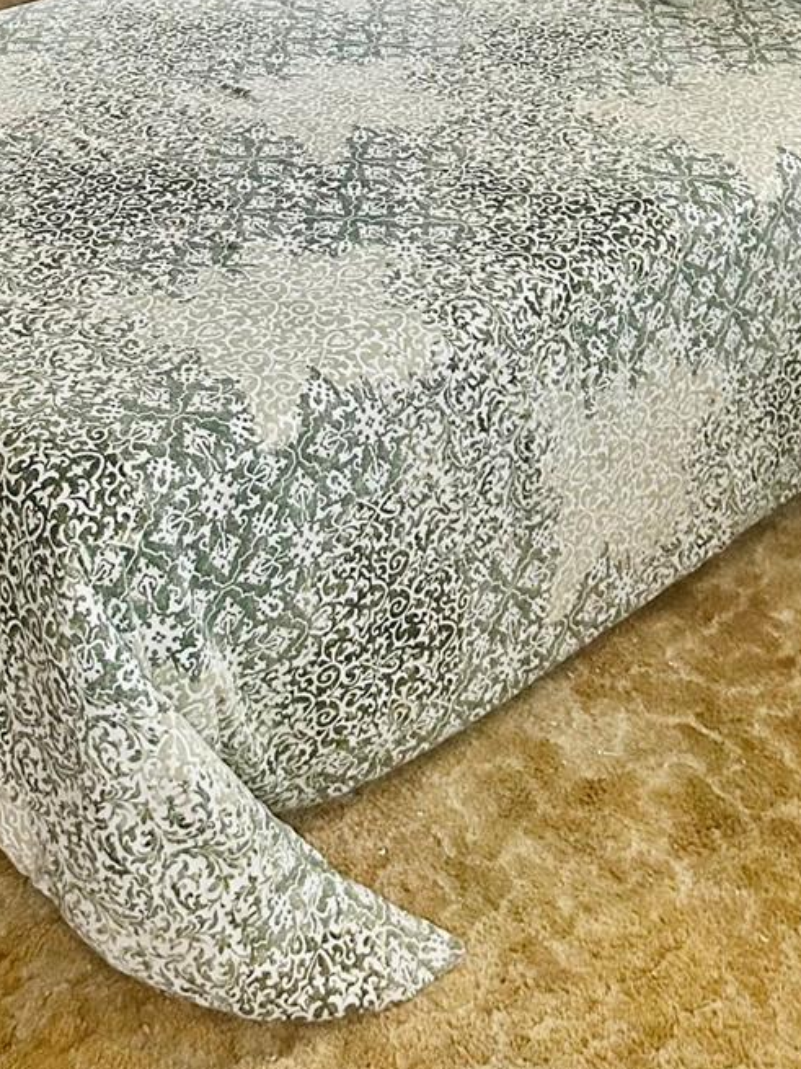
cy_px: -16
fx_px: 1883
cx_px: 225
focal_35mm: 61
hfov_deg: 23.8
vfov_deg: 29.5
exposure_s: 1/60
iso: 500
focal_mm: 5.7
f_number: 1.5
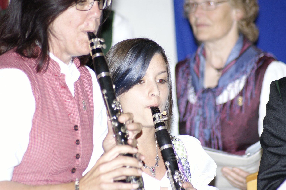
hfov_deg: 5.5
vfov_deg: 3.7
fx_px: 2977
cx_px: 143
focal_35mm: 375
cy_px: 95
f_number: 5.6
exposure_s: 1/125
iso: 400
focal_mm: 250
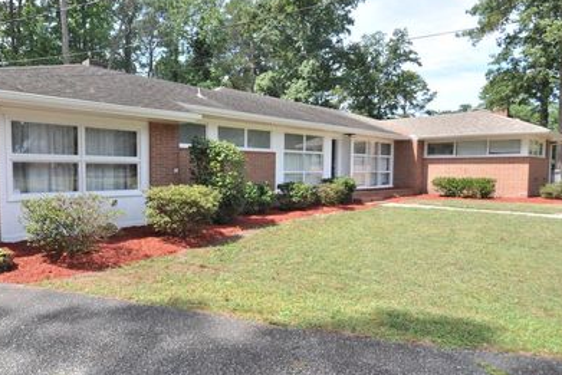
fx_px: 359
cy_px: 200
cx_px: 224
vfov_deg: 55.1
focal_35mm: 23
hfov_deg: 75.2
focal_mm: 12
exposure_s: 1/250
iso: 200
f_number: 8
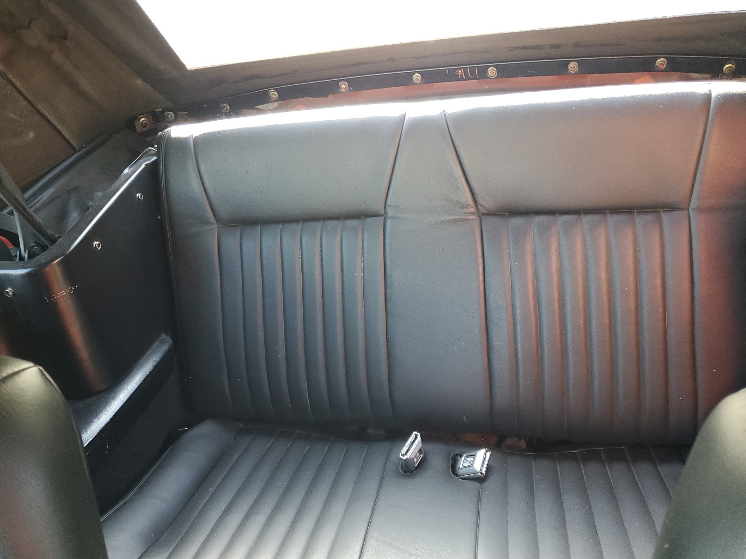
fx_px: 560
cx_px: 373
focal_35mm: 26
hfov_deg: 67.3
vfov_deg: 53.1
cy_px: 280
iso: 110
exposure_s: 1/60.2
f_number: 1.5
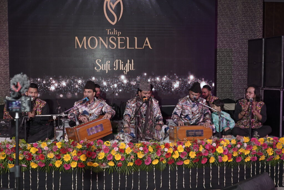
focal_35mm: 42
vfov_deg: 31.9
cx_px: 142
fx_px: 331
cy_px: 95
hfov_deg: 46.4
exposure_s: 1/160
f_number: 2.8
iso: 640
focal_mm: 28
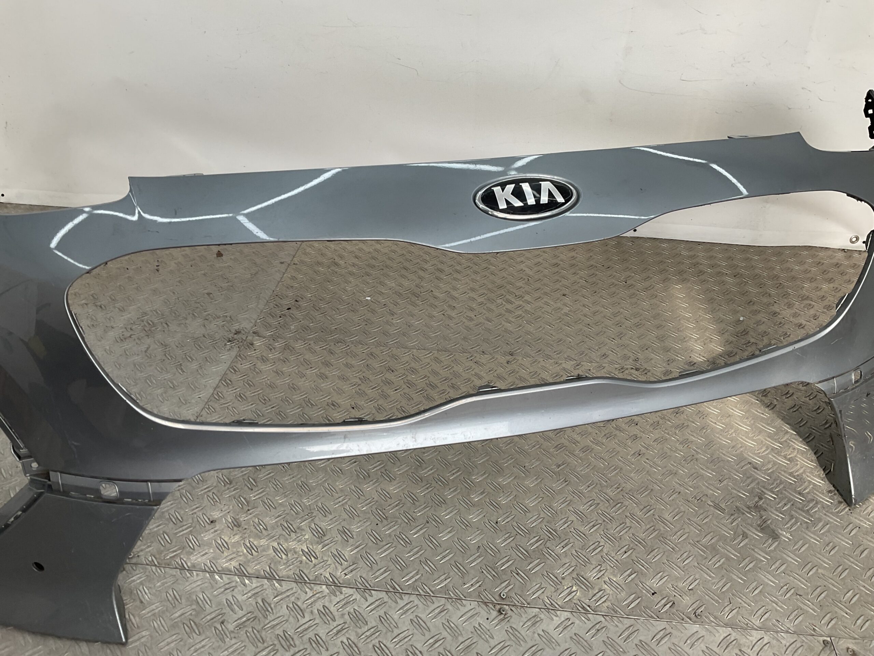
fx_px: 732
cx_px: 437
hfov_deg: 61.7
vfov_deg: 48.2
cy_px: 328
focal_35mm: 29
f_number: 1.8
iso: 16
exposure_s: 1/226
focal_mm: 3
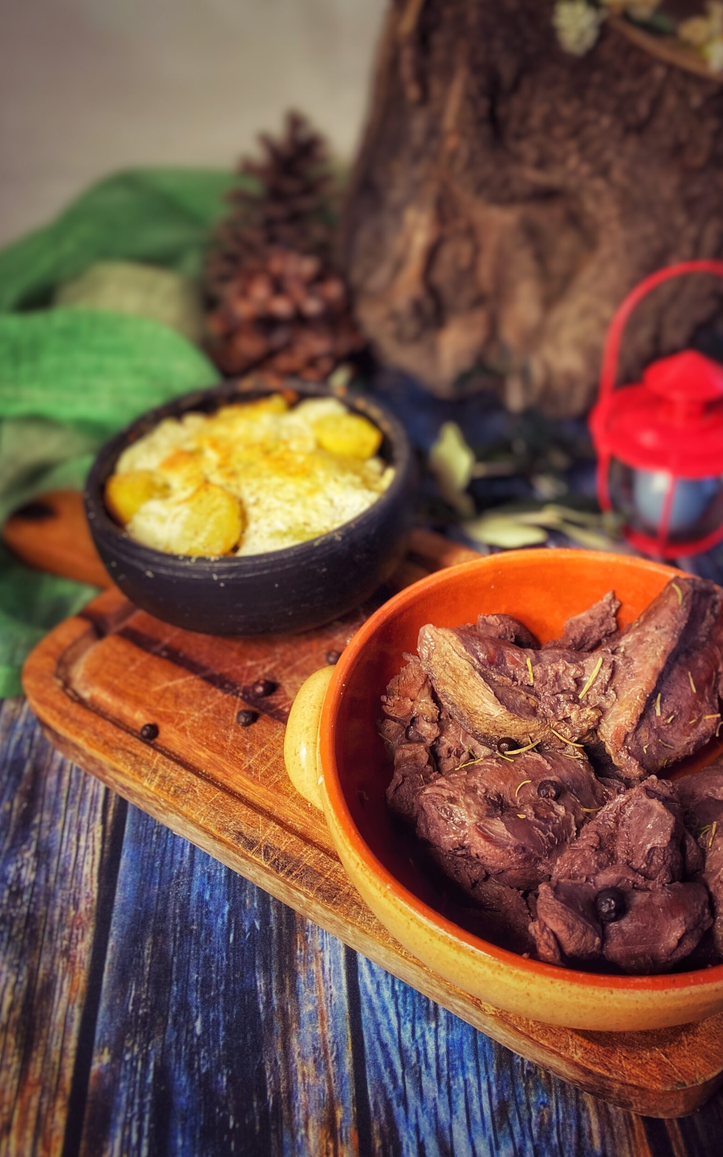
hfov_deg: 44.4
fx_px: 883
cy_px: 576
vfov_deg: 66.5
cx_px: 420
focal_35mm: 28
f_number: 1.8
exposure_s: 1/50
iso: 200
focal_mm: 4.25
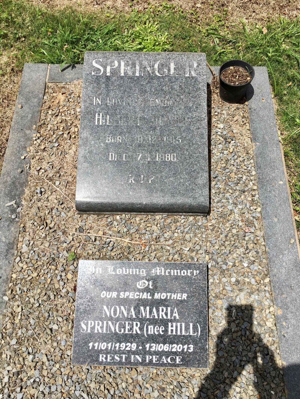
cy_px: 200
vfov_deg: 61.7
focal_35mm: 29
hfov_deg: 48.2
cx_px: 150
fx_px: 335
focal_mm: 4.15
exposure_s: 1/2564
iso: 25
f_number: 2.2
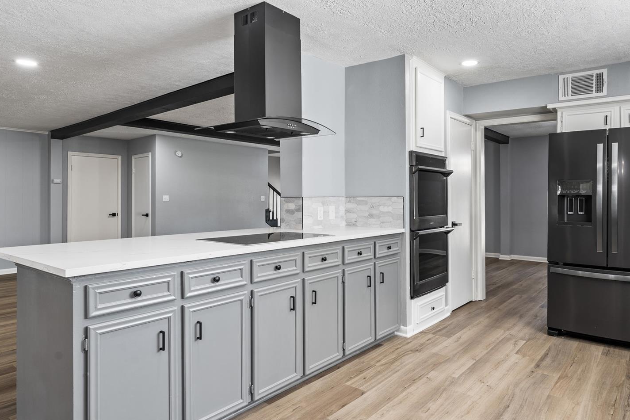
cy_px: 201
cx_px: 351
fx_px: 402
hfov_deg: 75.8
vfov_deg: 55.1
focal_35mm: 23
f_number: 9
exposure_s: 1
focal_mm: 16
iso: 200
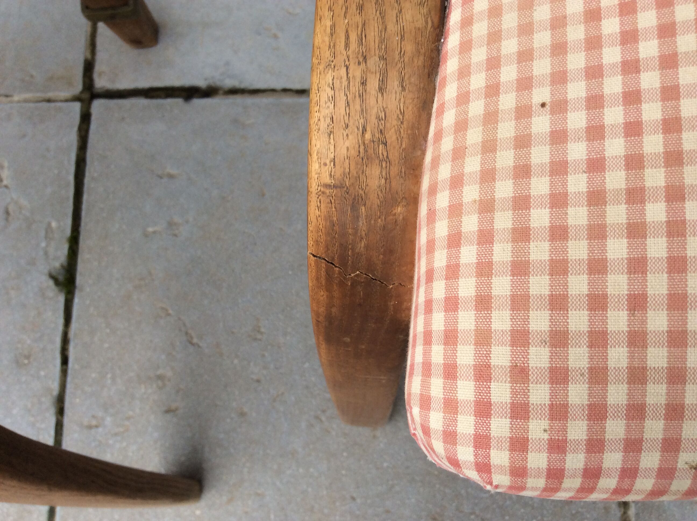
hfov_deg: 56.9
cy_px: 260
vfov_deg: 44.1
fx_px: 643
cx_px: 348
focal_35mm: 32
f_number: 2.4
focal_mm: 3.3
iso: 40
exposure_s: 1/33
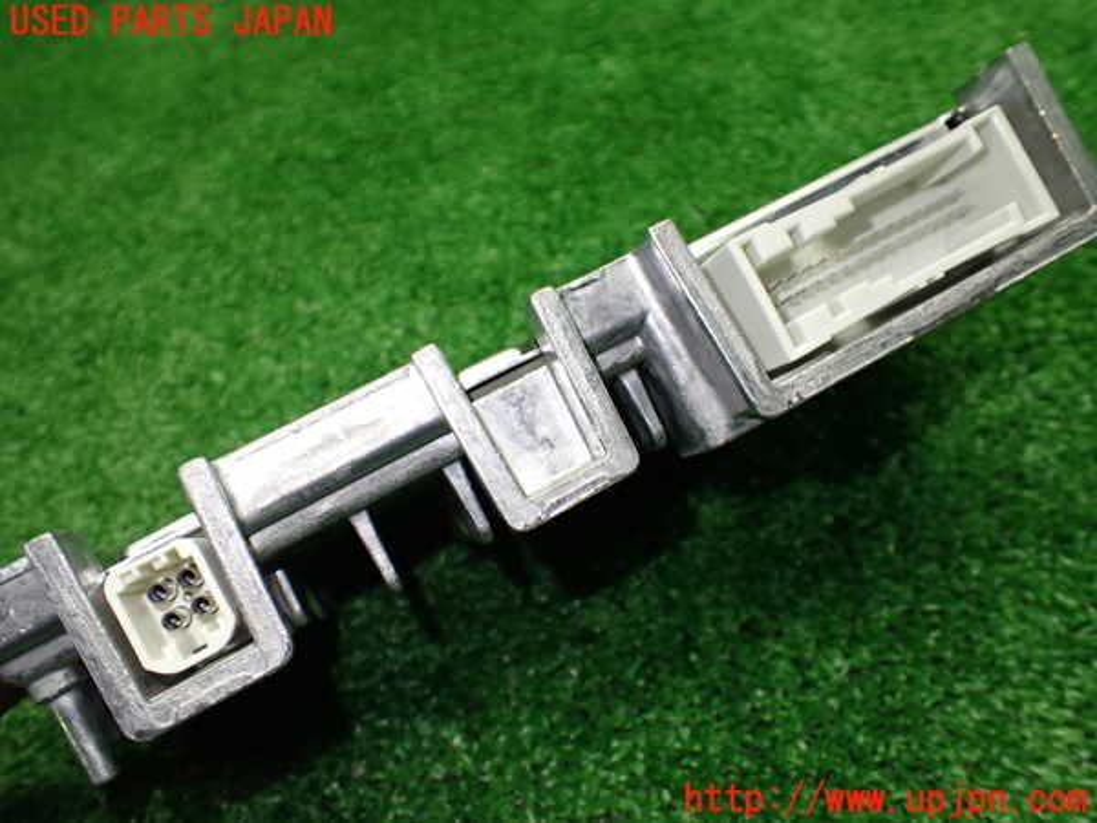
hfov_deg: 60.0
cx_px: 548
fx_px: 951
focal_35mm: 30
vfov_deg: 46.8
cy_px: 412
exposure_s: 1/125
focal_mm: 5.4
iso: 320
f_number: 2.3
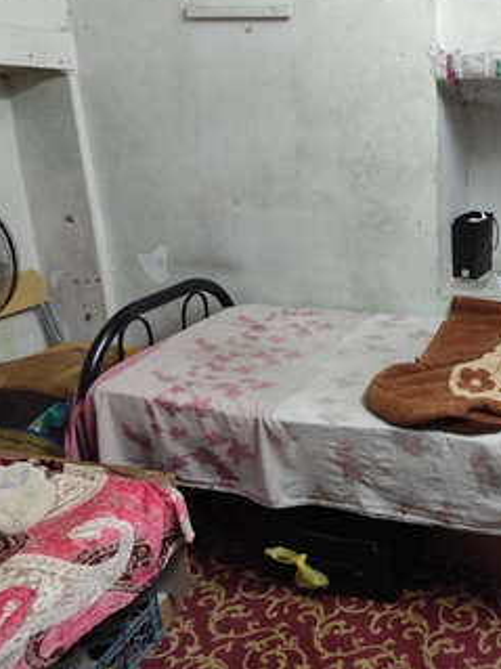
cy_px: 311
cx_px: 439
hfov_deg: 40.1
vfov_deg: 55.3
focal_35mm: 33
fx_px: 637
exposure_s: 1/25
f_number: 1.65
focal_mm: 6.14
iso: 1250
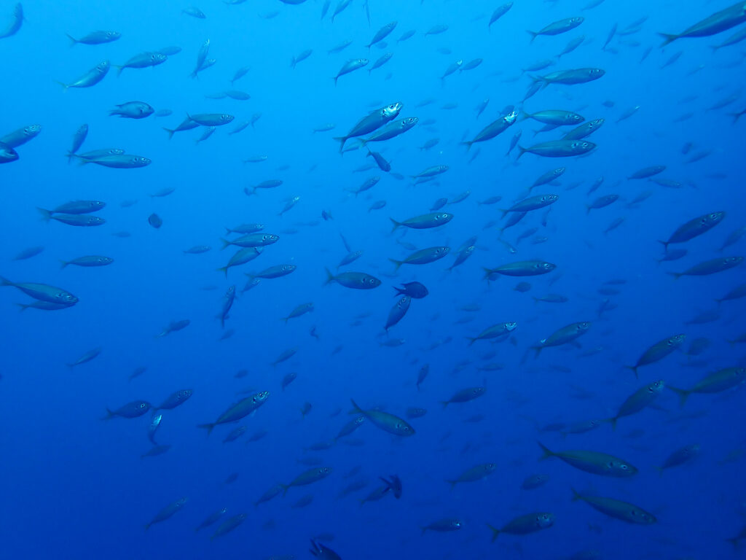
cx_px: 373
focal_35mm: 25
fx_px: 539
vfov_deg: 54.9
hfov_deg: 69.4
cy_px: 280
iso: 100
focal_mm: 4.5
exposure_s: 1/125
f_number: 2.8
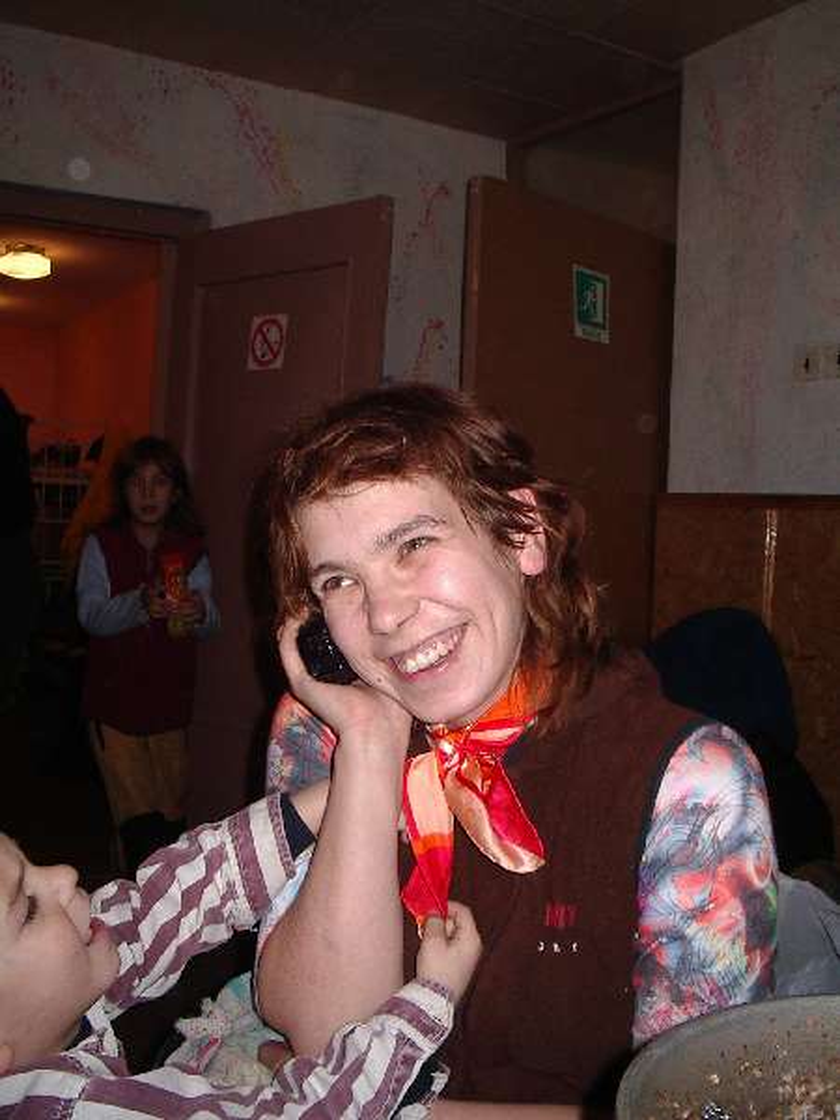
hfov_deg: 37.7
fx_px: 1229
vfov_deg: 49.0
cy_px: 560
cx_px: 420
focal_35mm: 38
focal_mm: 5.8
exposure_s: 1/60
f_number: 4.8
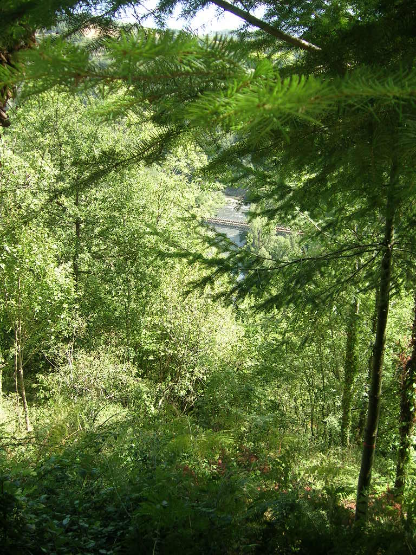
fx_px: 561
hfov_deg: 40.7
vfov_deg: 52.6
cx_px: 208
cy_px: 278
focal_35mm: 35
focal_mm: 5.4
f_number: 2.8
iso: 50
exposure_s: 1/146
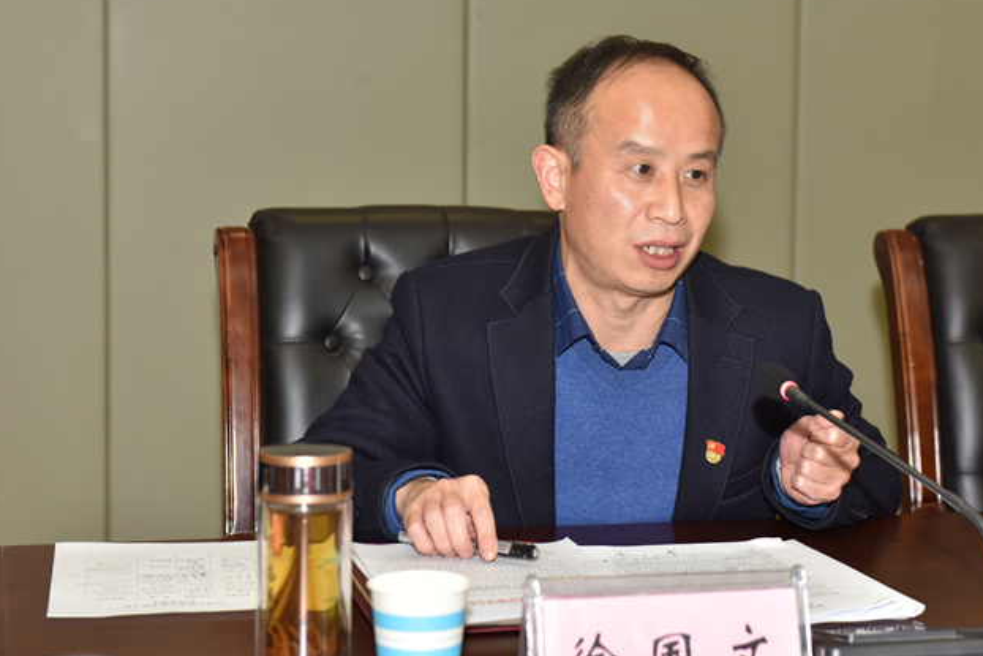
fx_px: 2458
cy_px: 284
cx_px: 624
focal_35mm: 90
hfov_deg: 22.6
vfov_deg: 15.2
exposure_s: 1/60
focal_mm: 70
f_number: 5.6
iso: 400
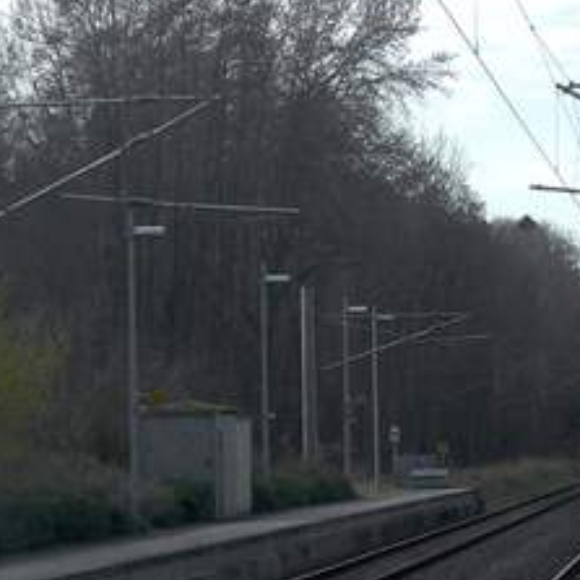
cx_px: 653
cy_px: 557
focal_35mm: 154
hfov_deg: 11.2
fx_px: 2919
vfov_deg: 11.3
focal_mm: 7.9
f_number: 4
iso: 80
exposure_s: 1/500
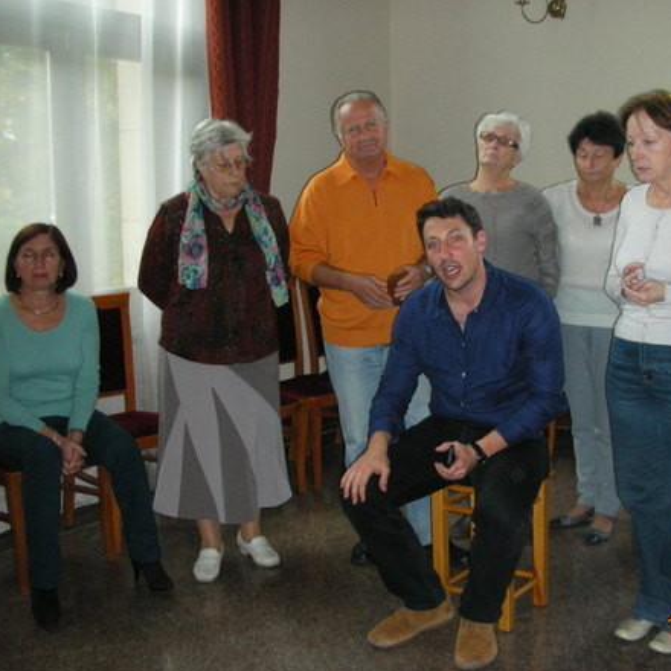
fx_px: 987
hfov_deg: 37.3
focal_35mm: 45
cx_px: 424
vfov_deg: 37.6
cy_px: 339
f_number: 3
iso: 200
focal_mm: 5.8
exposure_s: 1/60.1
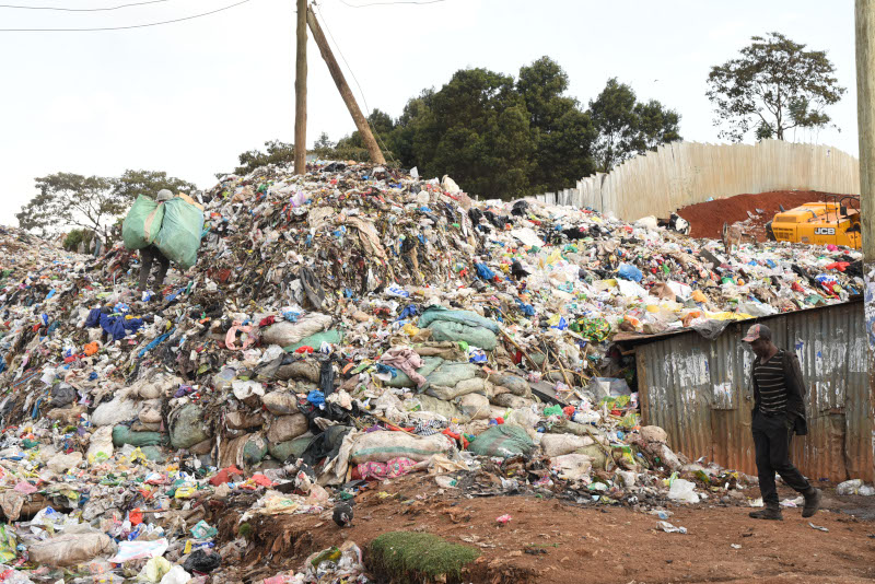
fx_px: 1751
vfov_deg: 18.9
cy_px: 292
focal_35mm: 72
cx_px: 438
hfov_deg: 28.1
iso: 640
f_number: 9
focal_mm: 72
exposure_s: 1/200
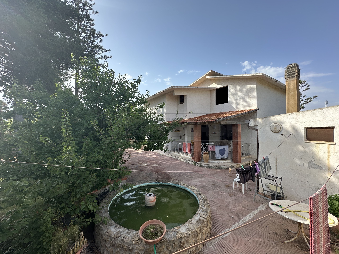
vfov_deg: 85.7
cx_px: 170
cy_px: 127
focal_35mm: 14
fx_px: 137
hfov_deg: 102.1
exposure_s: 1/749
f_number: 2.2
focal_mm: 2.22
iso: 40
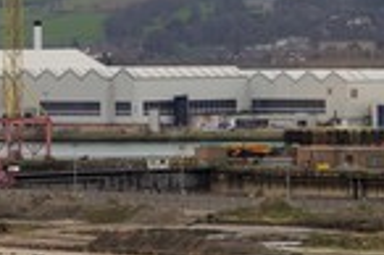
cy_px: 39
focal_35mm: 316
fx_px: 3367
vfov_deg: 4.3
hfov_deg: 6.5
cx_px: 121
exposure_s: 1/250
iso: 400
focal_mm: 110
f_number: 7.1
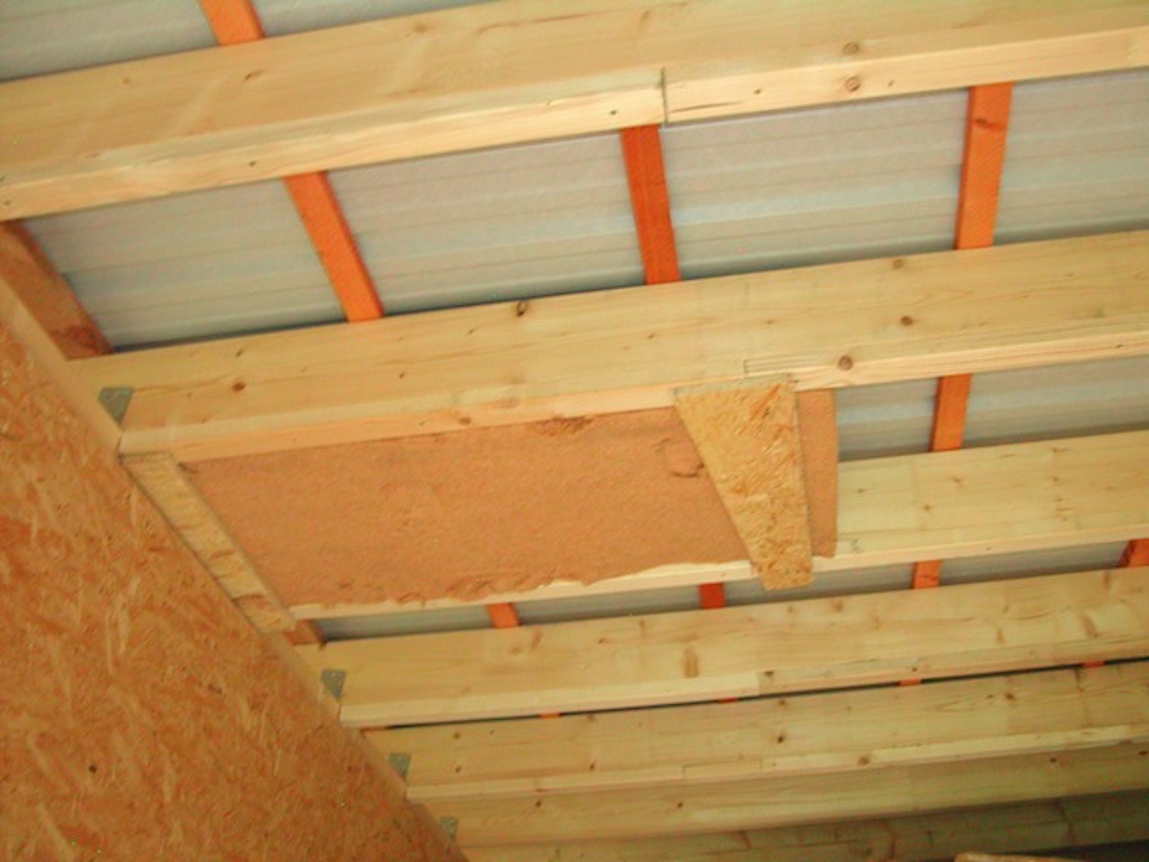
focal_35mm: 38
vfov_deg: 37.7
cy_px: 431
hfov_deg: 49.0
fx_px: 1261
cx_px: 574
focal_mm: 8
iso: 400
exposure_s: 1/17.2
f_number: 2.8
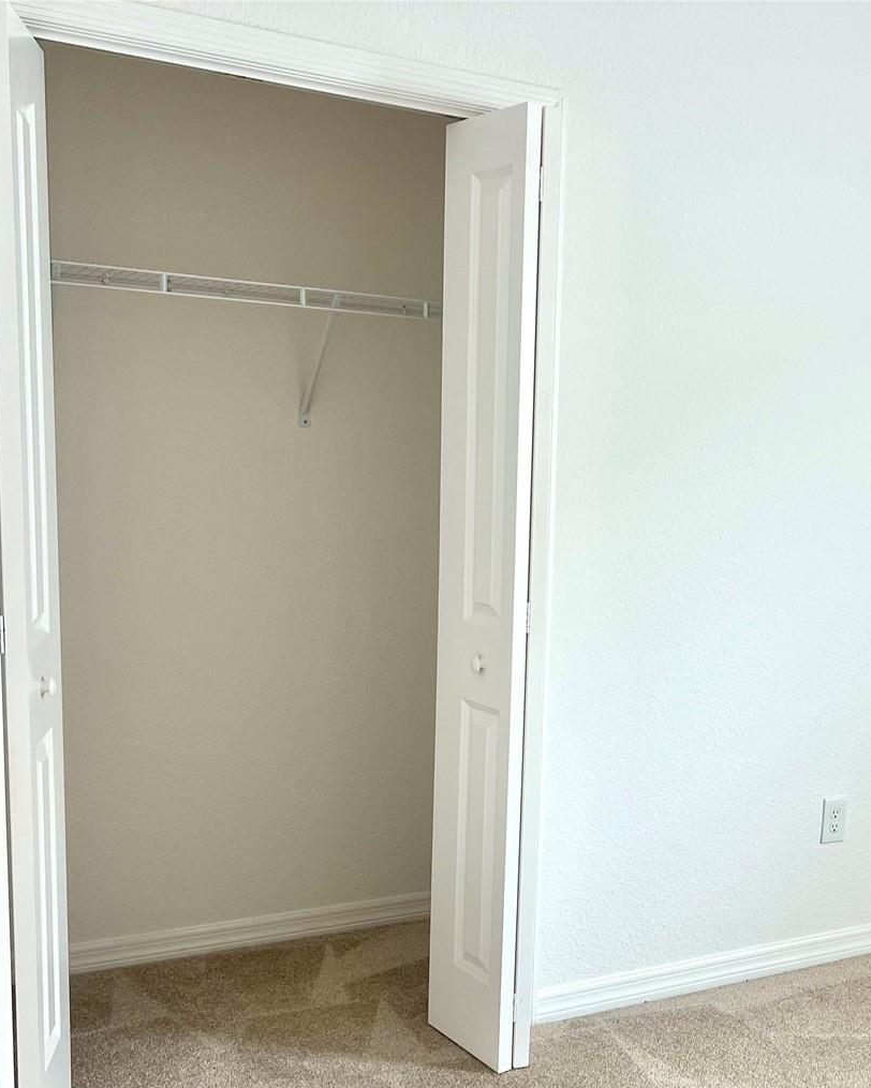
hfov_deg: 36.7
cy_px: 642
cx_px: 620
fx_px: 1289
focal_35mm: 40
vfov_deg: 45.6
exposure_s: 1/60
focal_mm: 5.7
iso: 64
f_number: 1.5
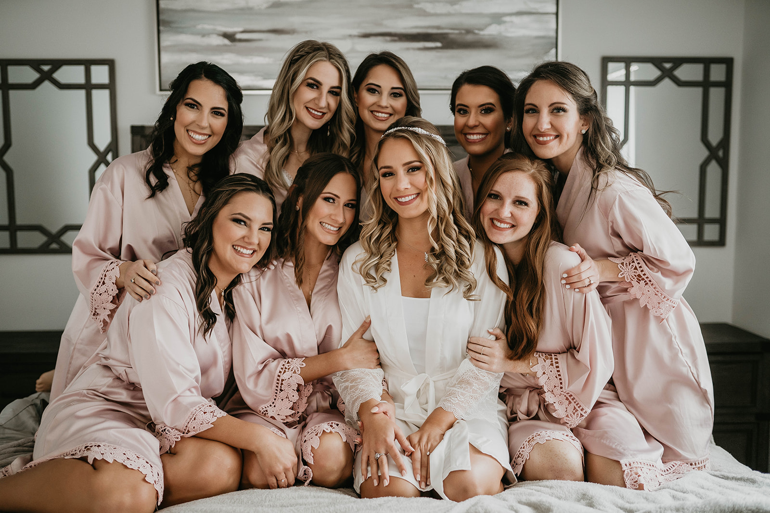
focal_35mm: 35
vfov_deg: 37.9
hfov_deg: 54.4
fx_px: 749
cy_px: 256
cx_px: 385
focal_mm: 35
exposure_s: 1/160
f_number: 2
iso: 320
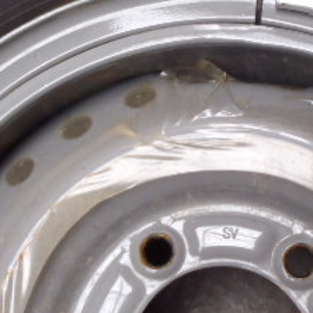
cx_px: 248
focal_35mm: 71
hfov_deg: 24.0
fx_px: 726
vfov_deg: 24.1
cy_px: 90
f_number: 3.9
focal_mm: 5
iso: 200
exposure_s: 1/25
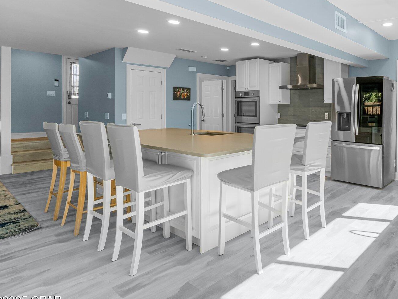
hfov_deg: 65.3
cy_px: 112
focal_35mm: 25
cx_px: 302
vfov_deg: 54.7
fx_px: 285
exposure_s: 1/40
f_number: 9
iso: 400
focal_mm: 11
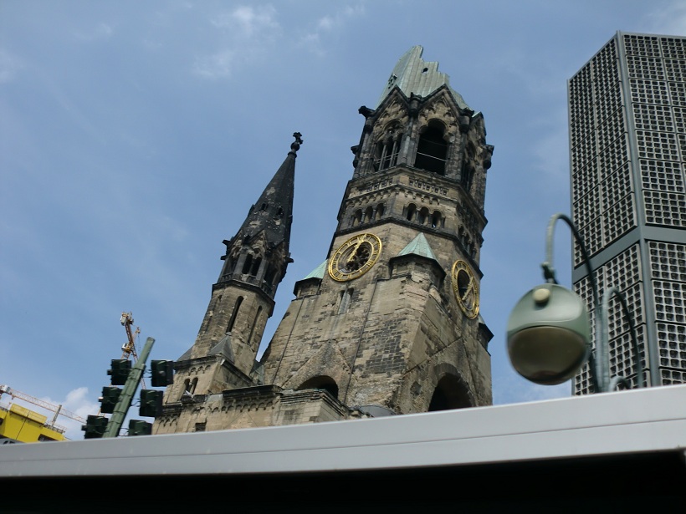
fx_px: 694
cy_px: 257
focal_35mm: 35
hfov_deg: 52.6
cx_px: 343
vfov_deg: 40.7
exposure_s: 1/250
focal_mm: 6.3
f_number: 7.8
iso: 64
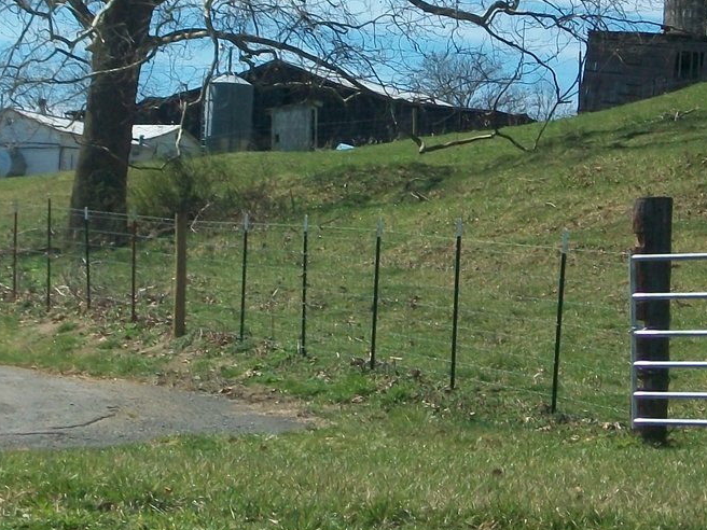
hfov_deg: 10.5
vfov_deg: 7.8
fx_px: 3860
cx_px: 398
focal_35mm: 189
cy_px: -1
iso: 80
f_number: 4.6
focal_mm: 13.7
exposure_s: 1/800
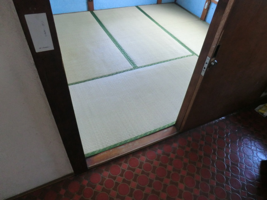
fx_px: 185
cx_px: 134
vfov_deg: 56.8
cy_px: 100
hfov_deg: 71.6
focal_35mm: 24
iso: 320
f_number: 3.2
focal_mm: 4.3
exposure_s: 1/60
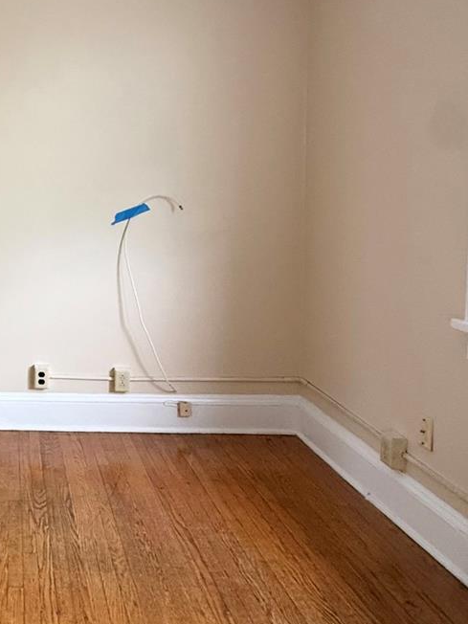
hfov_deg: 35.5
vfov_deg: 54.7
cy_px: 233
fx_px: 595
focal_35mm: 33
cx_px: -68
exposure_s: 1/99
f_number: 2.2
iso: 250
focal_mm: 2.22
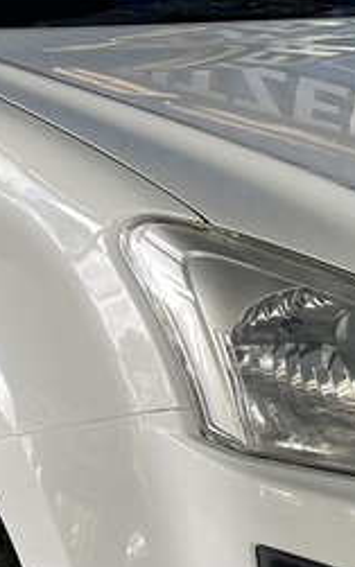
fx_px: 1671
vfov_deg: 19.2
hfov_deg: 12.1
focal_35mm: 108
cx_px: 206
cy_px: 361
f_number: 1.6
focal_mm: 5.1
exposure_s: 1/100
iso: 32
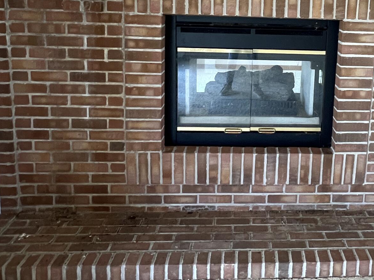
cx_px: 275
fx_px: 356
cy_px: 44
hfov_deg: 53.2
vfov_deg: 40.6
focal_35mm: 33
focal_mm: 1.57
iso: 500
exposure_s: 1/60
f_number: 1.8
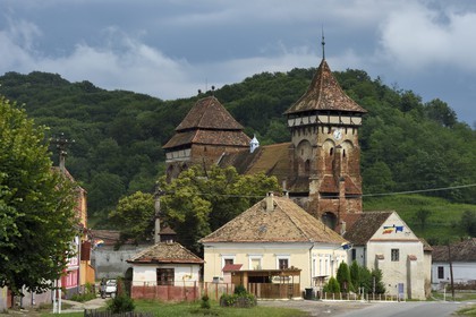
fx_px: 1322
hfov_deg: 20.4
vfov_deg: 13.7
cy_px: 158
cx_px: 238
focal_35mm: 100
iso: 800
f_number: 16
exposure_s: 1/500
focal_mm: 100
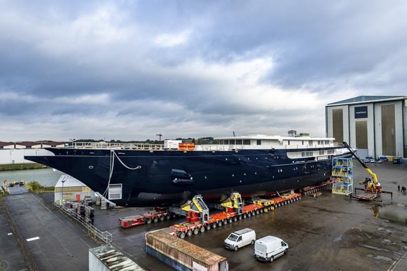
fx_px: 249
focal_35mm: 22
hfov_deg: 78.6
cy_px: 136
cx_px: 204
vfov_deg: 57.2
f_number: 2.8
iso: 100
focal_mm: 8.38
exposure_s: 1/640
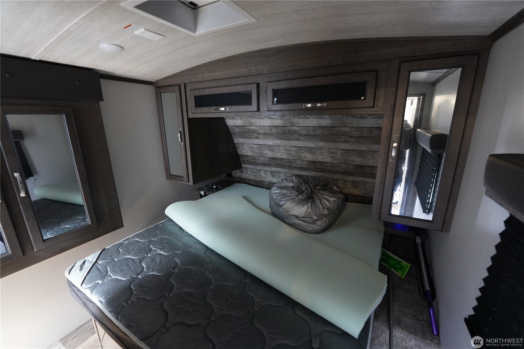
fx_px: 204
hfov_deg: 104.3
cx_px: 262
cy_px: 174
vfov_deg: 81.2
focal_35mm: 14
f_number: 4
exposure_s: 1/30
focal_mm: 14
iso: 3200
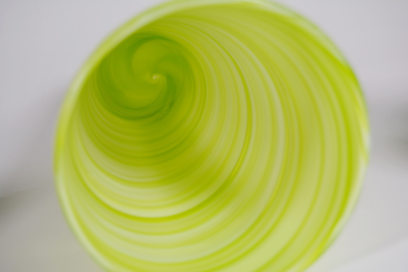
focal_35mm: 60
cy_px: 136
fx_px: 680
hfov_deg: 33.4
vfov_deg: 22.6
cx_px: 204
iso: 200
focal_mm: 40
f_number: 6.3
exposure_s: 1/160
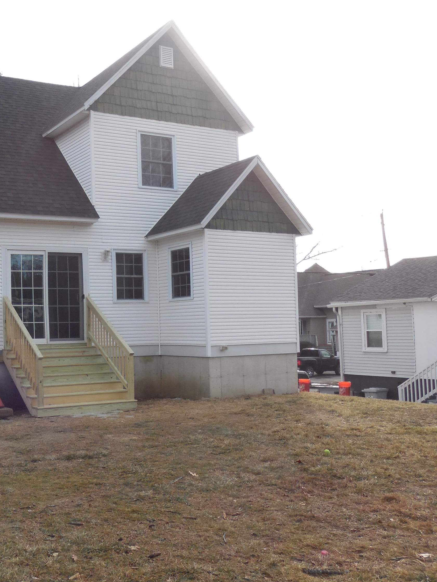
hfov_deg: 33.7
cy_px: 294
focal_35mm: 41
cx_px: 63
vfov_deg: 45.8
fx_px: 690
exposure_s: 1/500
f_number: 3.8
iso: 125
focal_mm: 5.3
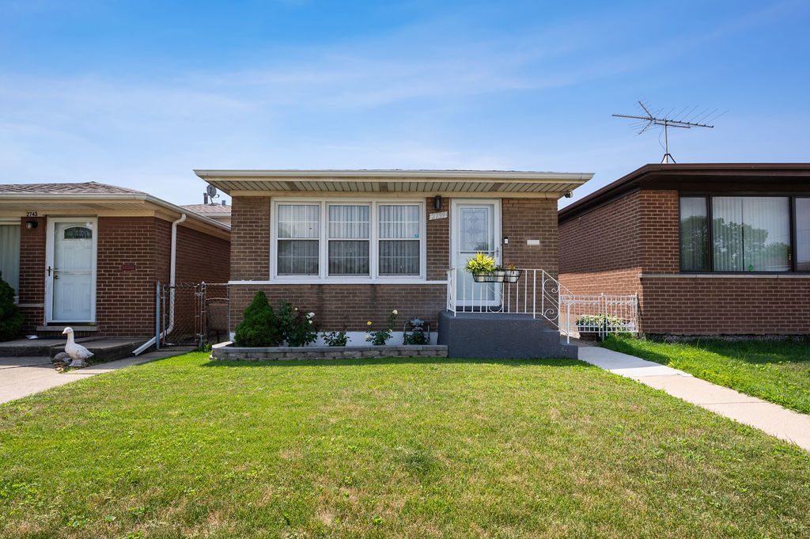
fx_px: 405
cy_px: 270
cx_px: 405
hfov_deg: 90.0
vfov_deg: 67.3
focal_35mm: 18
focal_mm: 18
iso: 400
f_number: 10
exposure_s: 1/800
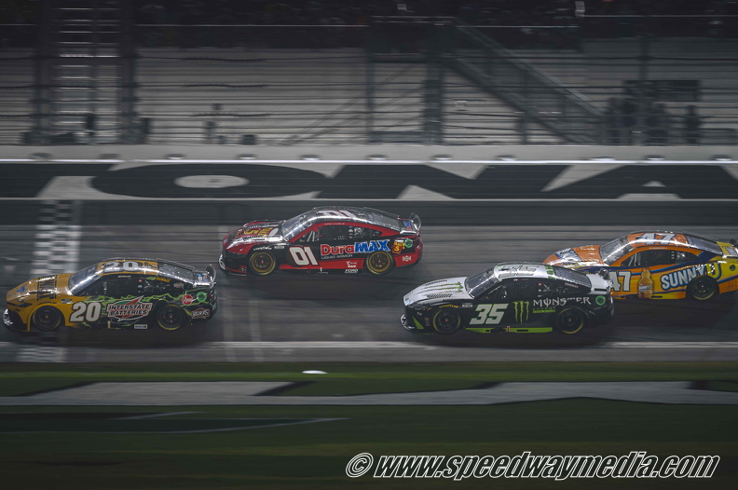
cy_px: 245
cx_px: 369
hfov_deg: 13.3
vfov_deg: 8.8
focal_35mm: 155
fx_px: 3174
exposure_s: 1/400
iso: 800
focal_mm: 155
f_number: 2.8
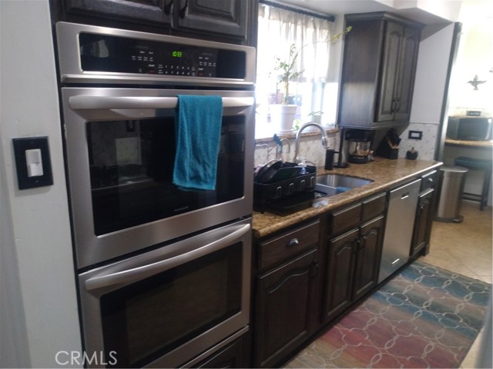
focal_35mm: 20
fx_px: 285
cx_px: 246
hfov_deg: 81.7
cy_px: 184
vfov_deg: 66.0
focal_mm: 3.54
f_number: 2
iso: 328
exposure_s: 1/30
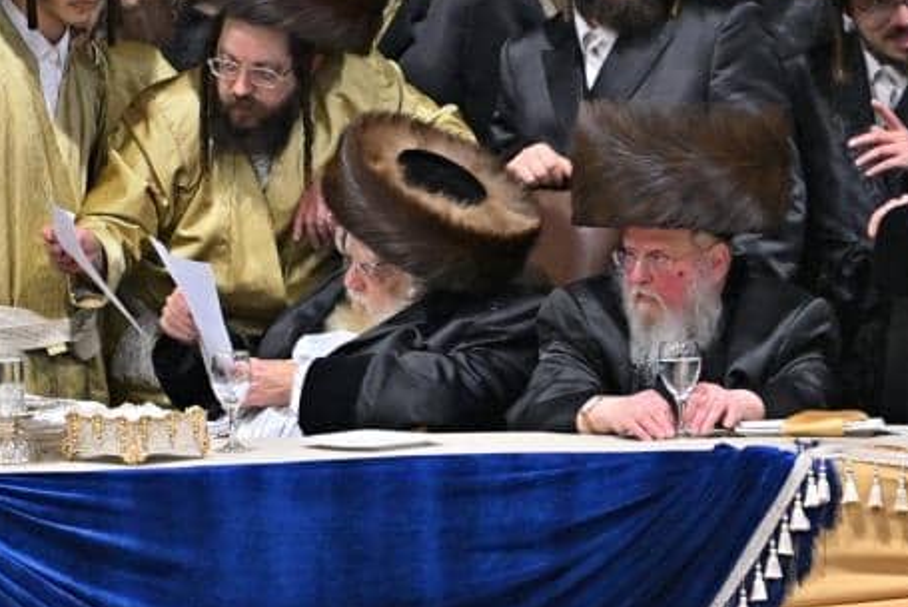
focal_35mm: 675
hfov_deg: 3.1
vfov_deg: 2.0
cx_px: 331
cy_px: 304
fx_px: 17035
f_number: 2.8
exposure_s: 1/250
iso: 500
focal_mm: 200
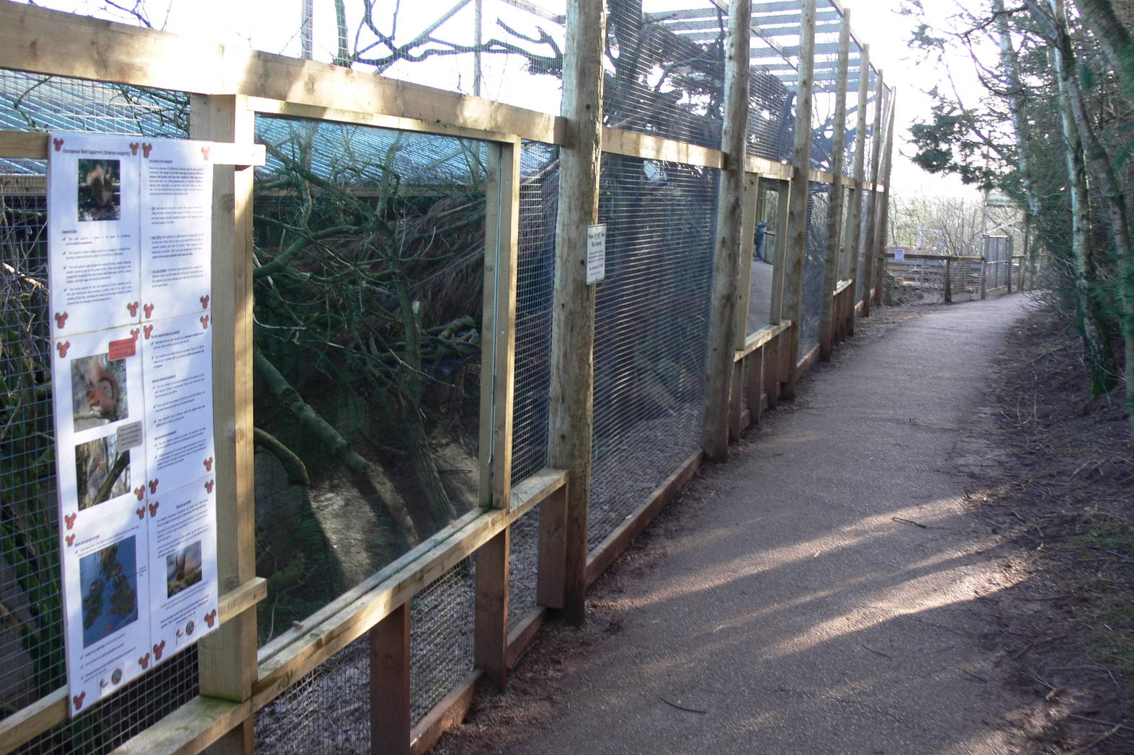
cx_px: 565
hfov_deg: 51.9
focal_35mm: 37
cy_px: 358
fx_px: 1165
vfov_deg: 35.9
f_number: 2.8
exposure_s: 1/50
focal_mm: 7.4
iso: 80
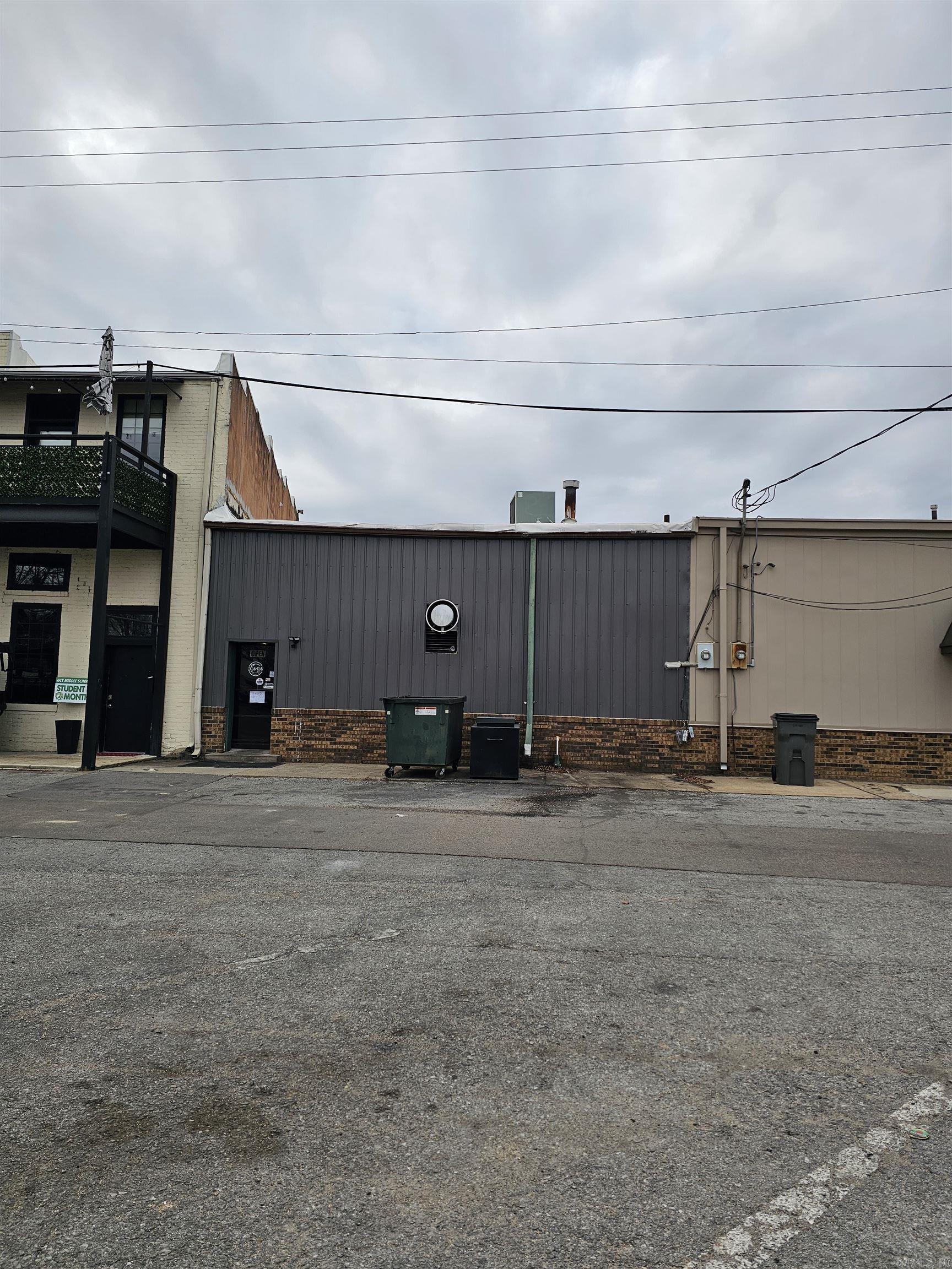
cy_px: 634
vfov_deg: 73.9
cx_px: 476
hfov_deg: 58.9
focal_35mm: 23
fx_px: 843
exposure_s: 1/523
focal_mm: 6.3
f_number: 1.7
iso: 16
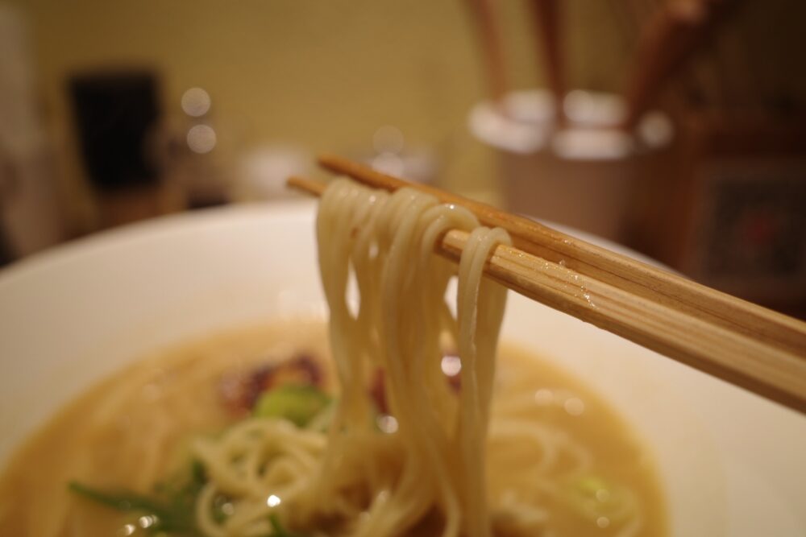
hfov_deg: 65.5
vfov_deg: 46.4
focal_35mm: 28
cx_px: 403
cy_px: 268
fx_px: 627
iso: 100
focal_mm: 18.3
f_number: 2.8
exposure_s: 1/60
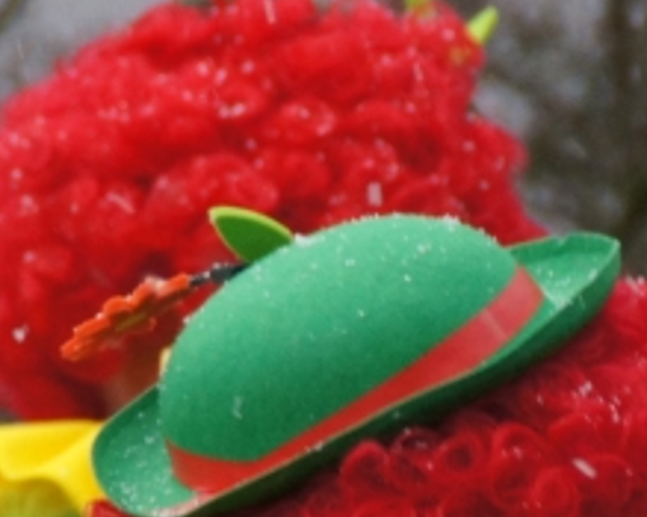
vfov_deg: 1.3
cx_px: 538
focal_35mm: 1156
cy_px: 517
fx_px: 22126
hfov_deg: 1.7
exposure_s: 1/160
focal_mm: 200
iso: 1600
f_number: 6.3
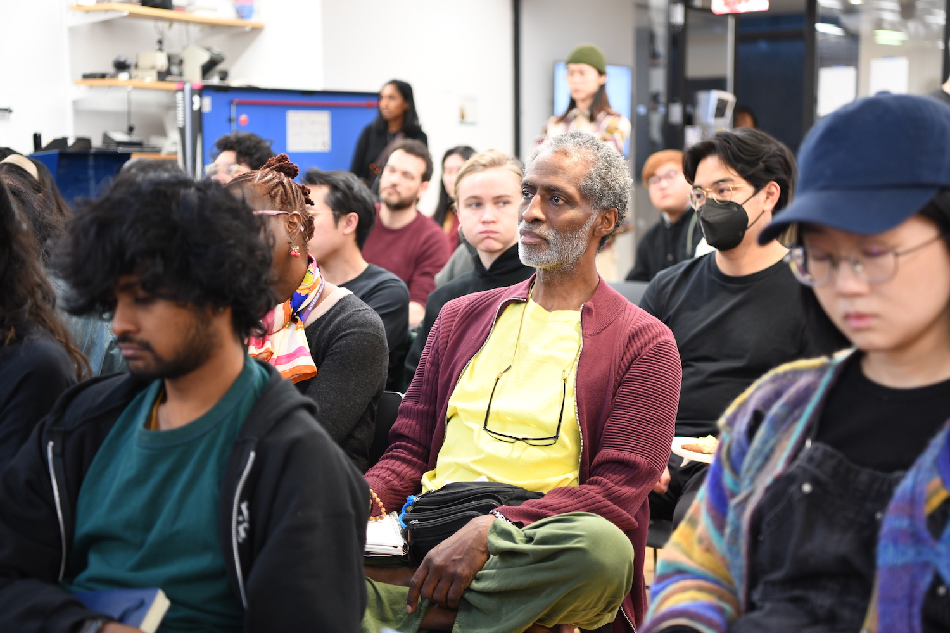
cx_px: 475
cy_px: 316
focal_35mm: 60
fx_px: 1583
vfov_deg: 22.6
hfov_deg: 33.4
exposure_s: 1/60
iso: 800
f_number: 2.8
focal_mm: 60
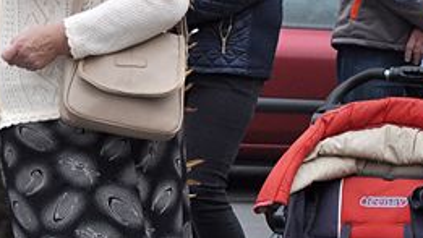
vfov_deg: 2.3
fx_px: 6033
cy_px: 67
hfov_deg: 4.0
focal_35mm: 538
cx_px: -6
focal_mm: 105
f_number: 6.3
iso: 500
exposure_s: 1/640
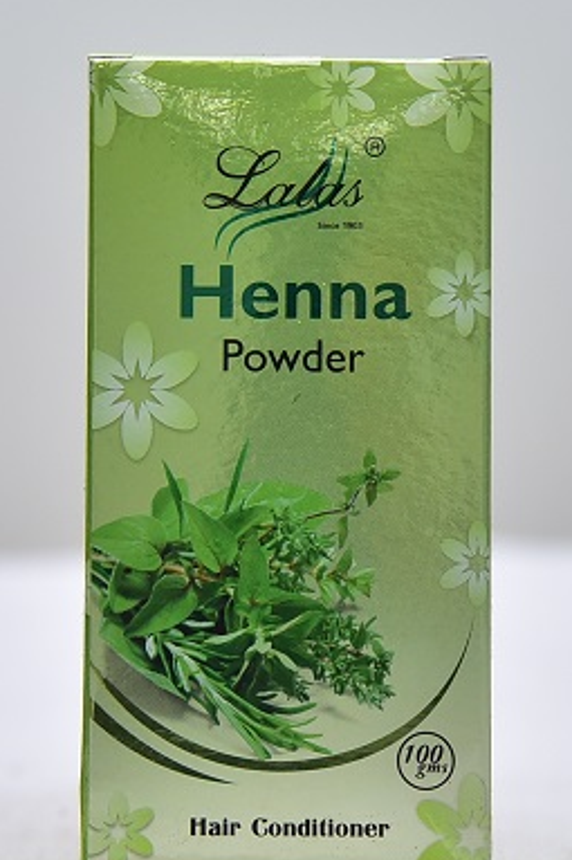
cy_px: 467
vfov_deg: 19.1
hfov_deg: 12.8
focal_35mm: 107
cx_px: 307
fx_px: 2552
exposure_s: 1/125
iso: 1600
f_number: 4
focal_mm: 78
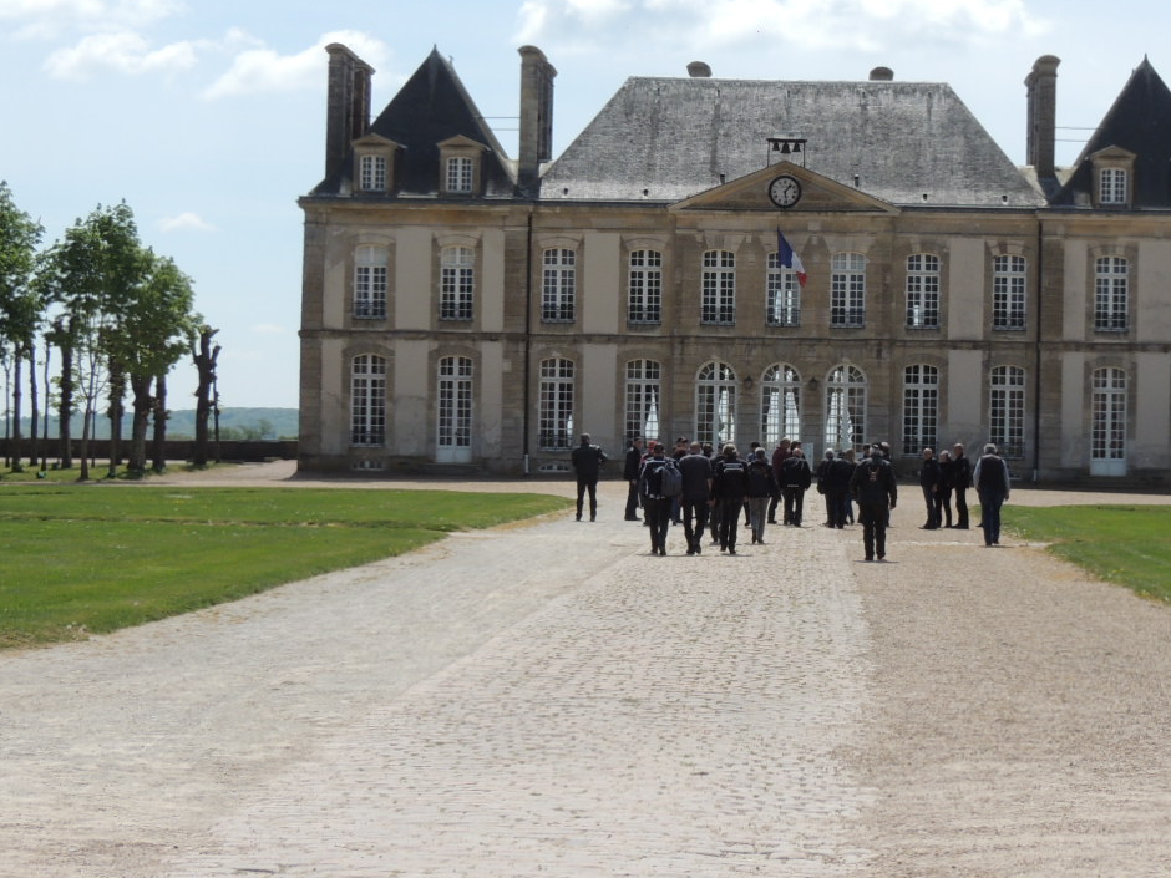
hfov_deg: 24.3
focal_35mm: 80
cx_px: 776
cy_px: 391
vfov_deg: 18.4
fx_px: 2706
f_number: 3.5
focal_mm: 8.3
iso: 100
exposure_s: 1/1600
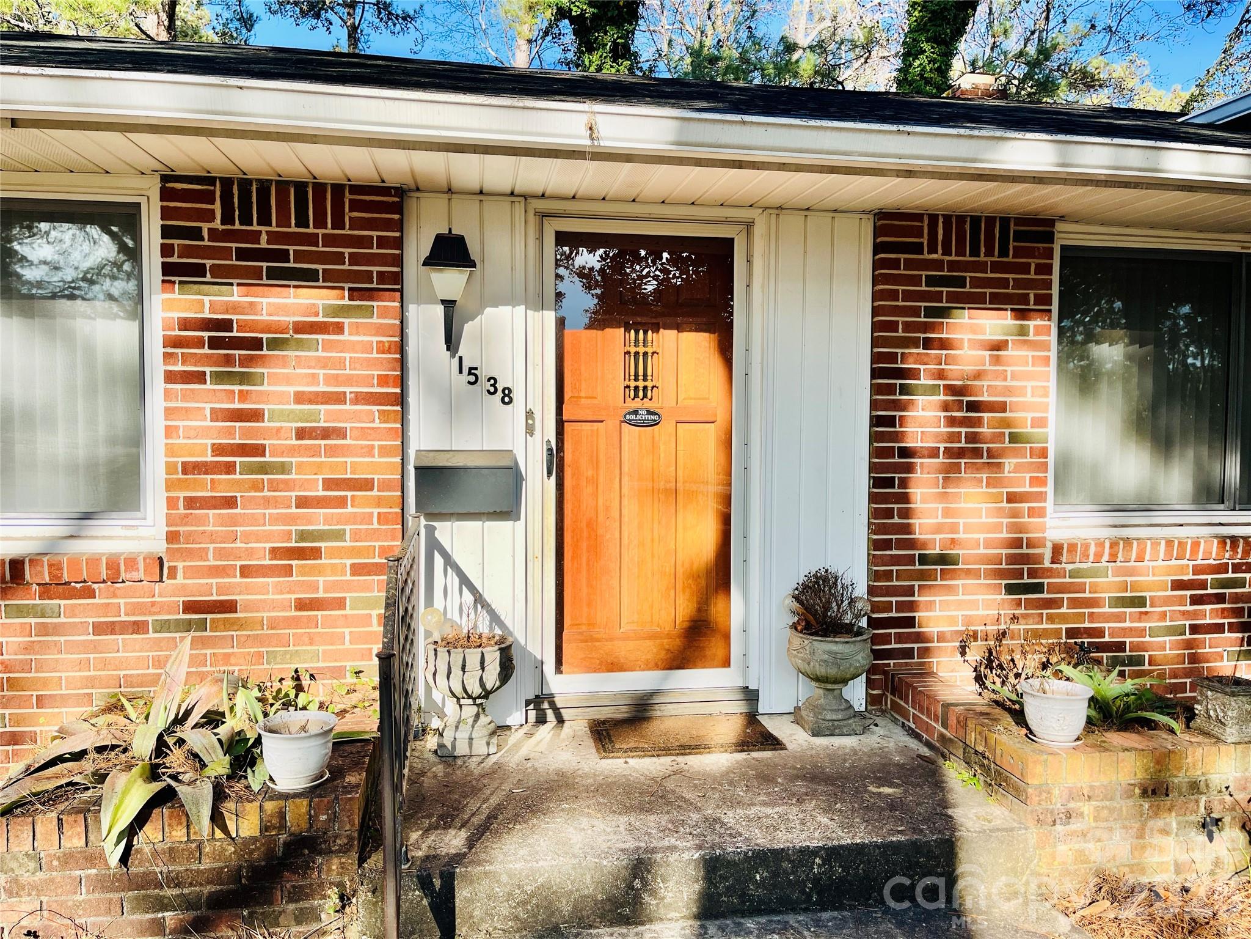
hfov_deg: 67.3
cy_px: 470
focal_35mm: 26
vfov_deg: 53.1
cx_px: 626
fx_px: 940
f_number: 1.6
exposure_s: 1/1580
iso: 50
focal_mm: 5.1
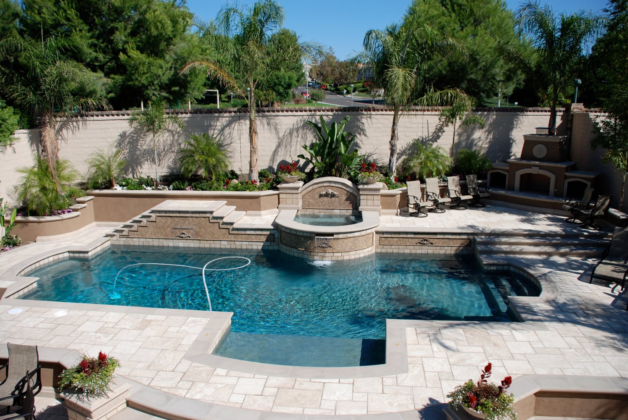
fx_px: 472
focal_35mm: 27
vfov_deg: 48.0
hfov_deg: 67.3
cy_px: 210
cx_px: 314
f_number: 3.5
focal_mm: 18
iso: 100
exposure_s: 1/1000
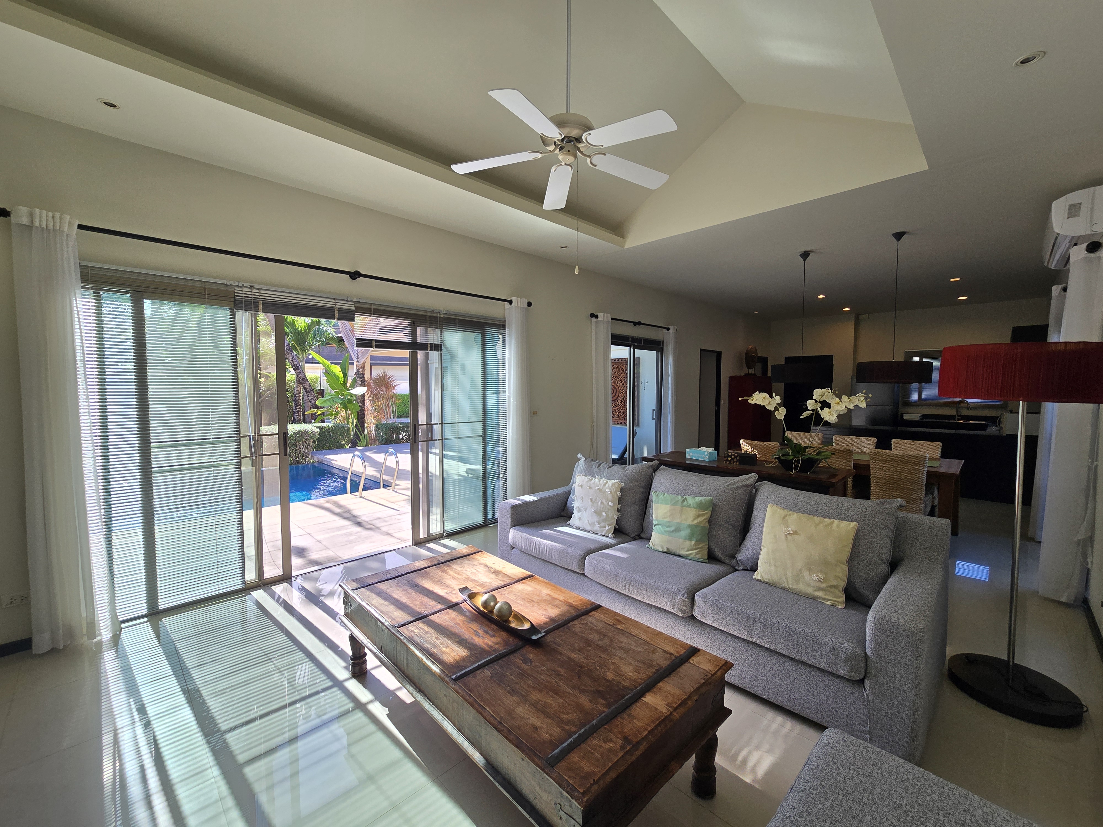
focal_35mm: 13
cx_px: 552
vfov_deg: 89.9
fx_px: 414
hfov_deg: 106.2
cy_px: 414
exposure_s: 1/224
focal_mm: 2.2
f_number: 2.2
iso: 50
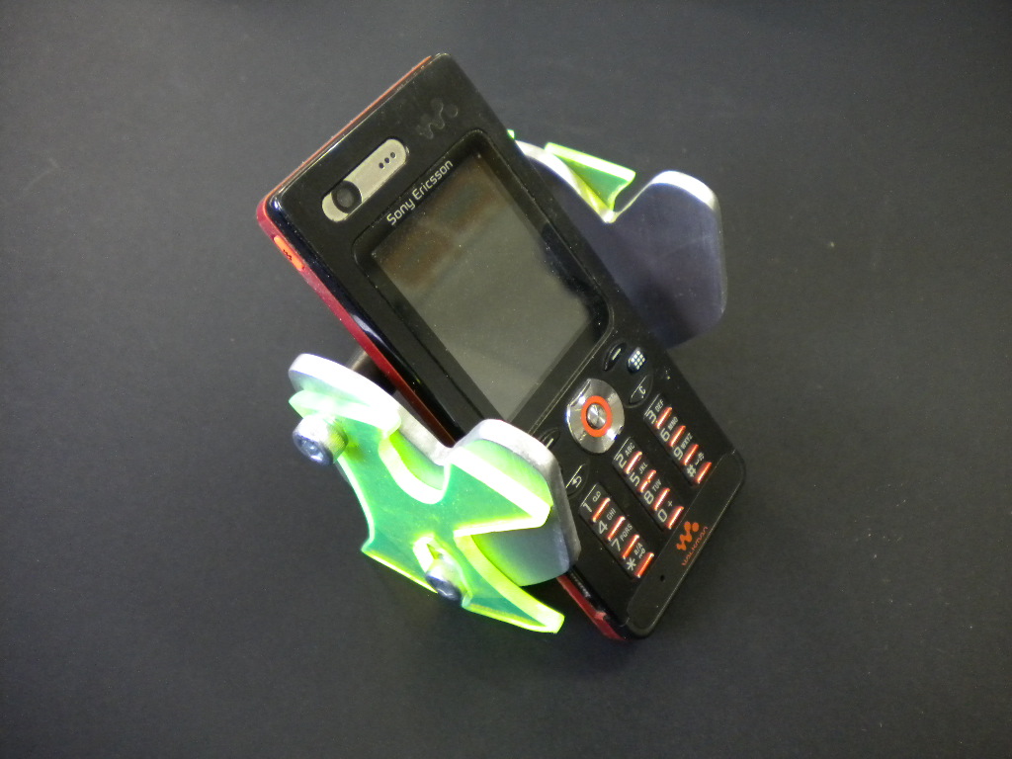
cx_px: 506
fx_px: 1023
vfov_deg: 40.7
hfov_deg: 52.6
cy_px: 380
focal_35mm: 35
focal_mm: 6.3
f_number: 3.1
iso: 400
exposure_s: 1/21
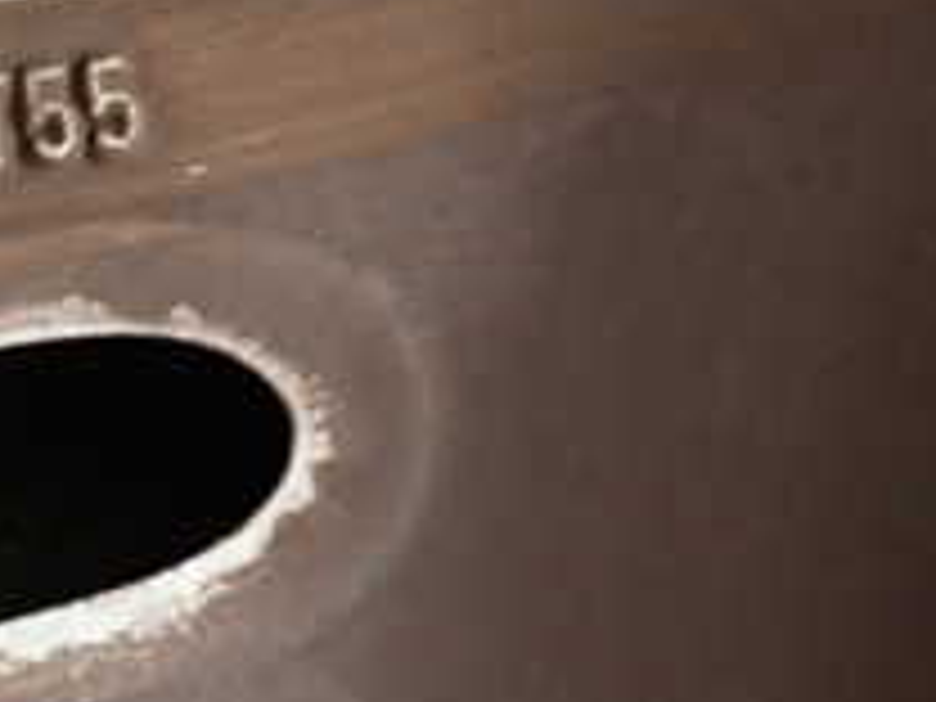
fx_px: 1947
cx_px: -63
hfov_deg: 25.3
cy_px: 450
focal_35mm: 72
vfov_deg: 20.4
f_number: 2
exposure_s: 1/30
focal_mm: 4.5
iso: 500
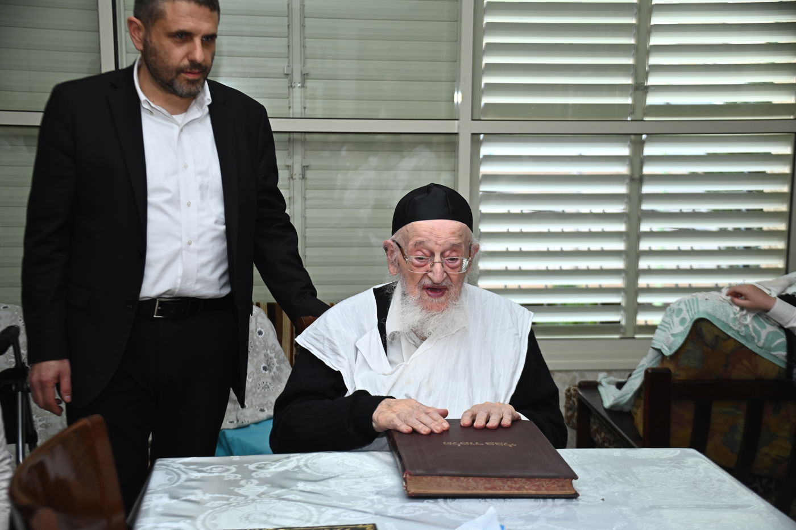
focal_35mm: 55
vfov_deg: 24.6
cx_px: 398
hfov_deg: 36.3
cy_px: 265
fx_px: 1215
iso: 1000
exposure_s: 1/200
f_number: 4.5
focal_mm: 55
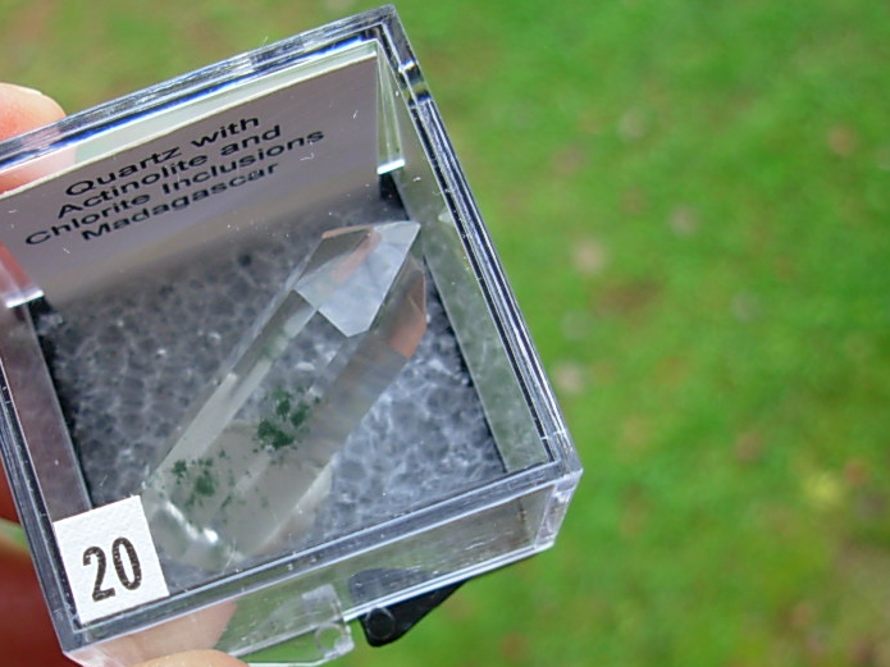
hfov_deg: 33.9
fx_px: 1440
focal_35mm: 56
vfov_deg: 26.0
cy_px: 428
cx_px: 257
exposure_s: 1/108
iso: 50
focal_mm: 6.3
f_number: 2.9
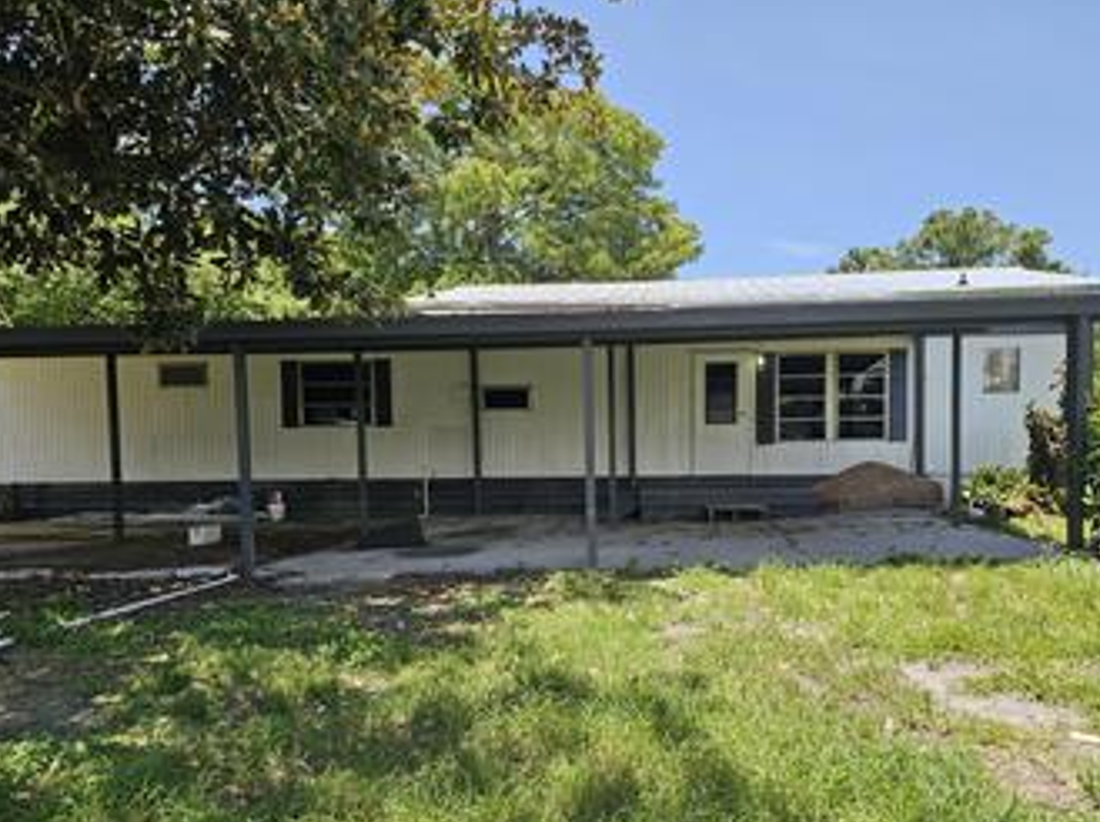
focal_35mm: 28
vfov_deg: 49.4
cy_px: 481
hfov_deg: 63.4
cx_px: 598
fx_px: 889
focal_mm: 6.3
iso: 10
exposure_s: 1/363
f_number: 1.7
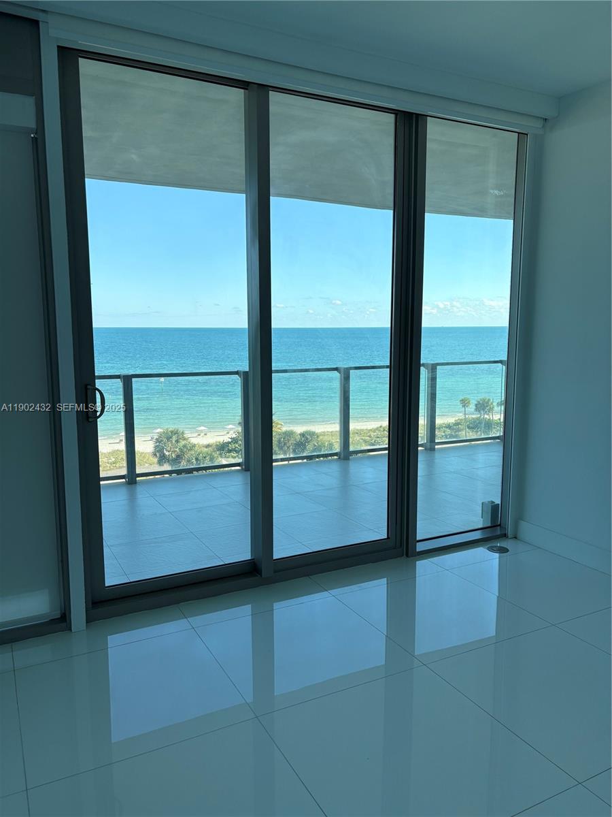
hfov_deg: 53.1
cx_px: 306
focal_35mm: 26
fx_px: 613
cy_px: 408
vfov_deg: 67.3
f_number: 1.6
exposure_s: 1/667
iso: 50
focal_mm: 5.96
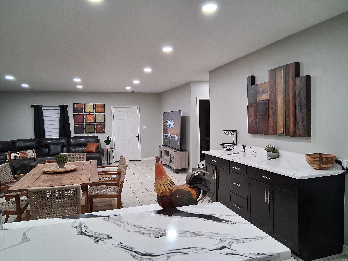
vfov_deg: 53.1
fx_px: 261
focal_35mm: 26
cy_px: 130
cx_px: 174
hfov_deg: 67.3
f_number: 1.8
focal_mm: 3.98
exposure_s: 1/60
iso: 320
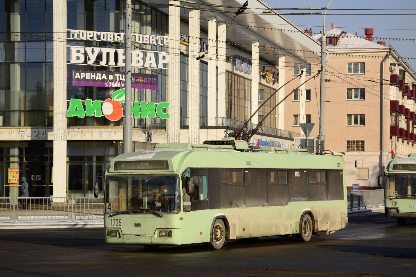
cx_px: 208
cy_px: 138
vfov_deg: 13.0
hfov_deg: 19.5
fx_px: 1213
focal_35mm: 105
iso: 100
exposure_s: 1/500
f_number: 9
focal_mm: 70
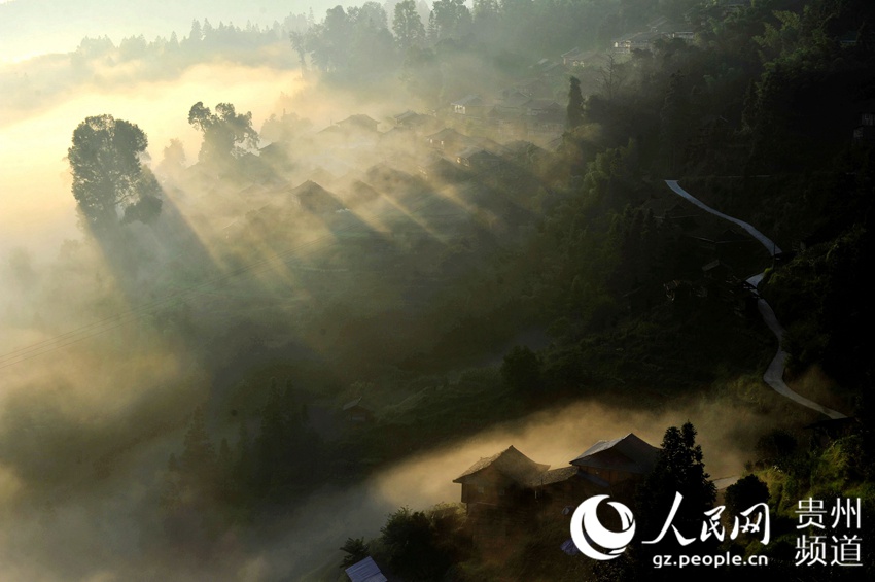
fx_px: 1457
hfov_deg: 33.4
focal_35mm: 60
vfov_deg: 22.6
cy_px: 291
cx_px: 438
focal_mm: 60
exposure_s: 1/400
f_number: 8
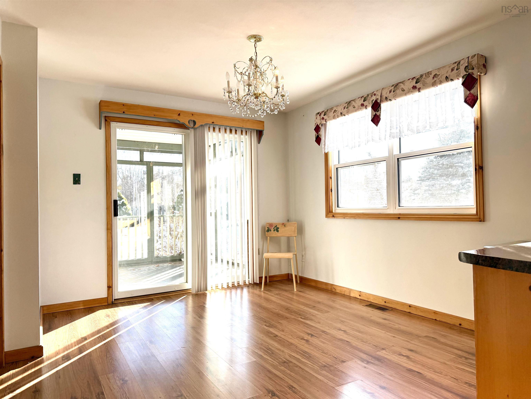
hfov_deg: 71.6
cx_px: 266
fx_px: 368
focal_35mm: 24
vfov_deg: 56.8
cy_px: 200
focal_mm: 6.76
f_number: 1.78
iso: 100
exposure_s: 1/1314
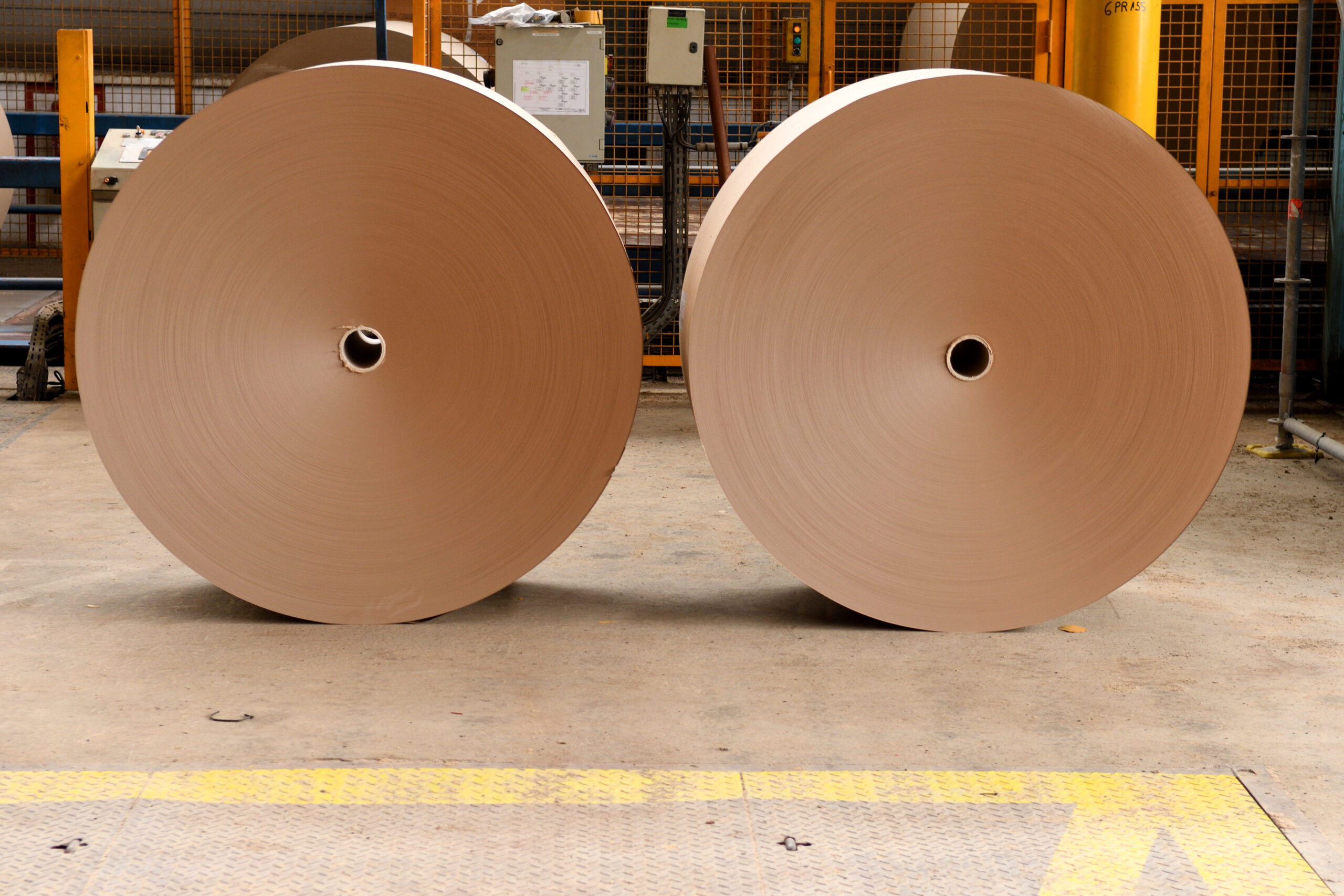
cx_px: 672
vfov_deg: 16.6
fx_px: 3080
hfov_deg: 24.6
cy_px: 448
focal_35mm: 82
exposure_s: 1/30
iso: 400
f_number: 4.5
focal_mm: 55
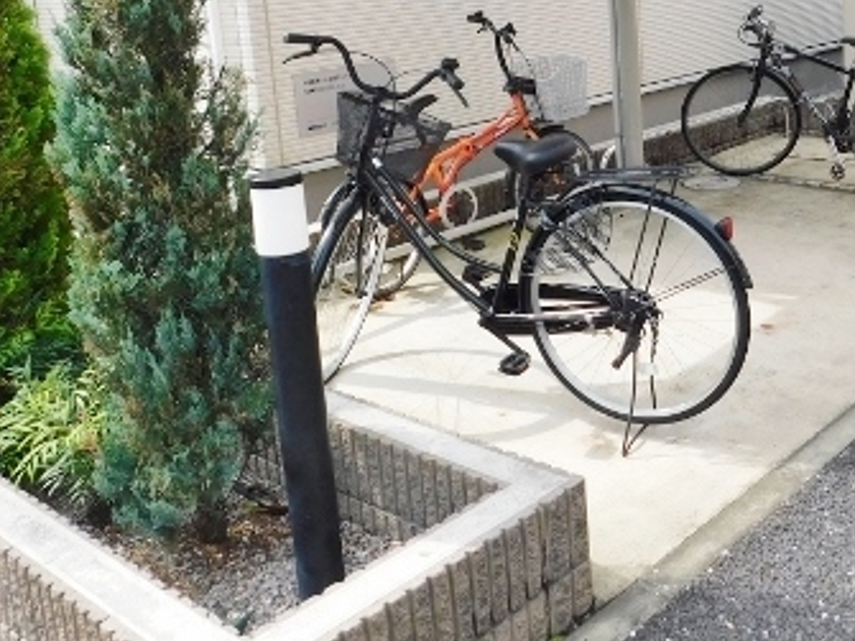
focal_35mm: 44
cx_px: 638
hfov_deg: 41.7
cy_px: 140
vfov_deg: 32.1
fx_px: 1086
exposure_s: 1/1000
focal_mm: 4
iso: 125
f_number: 3
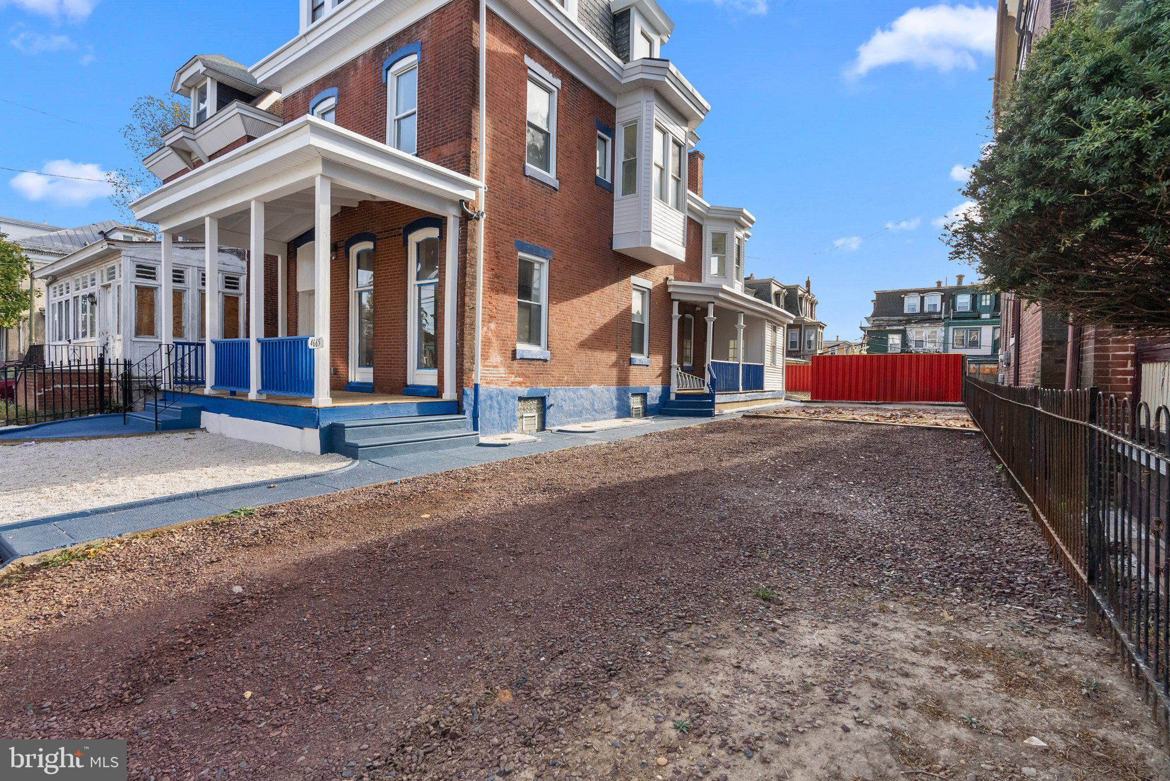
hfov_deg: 96.7
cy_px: 390
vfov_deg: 73.8
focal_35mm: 16
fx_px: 520
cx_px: 585
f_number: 11
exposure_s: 1/200
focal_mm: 16
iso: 800
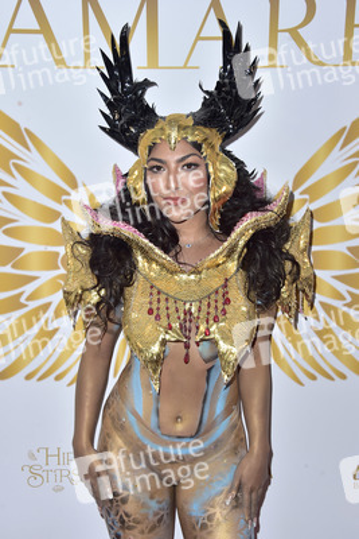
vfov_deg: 35.6
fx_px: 837
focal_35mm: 56
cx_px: 180
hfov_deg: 24.2
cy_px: 270
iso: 200
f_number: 7.1
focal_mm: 56
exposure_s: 1/250
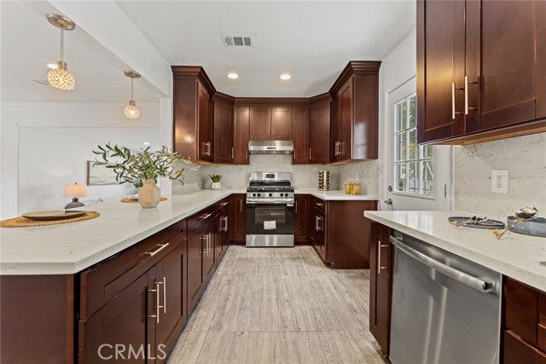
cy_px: 182
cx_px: 273
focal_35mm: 14
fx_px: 212
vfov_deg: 81.2
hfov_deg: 104.2
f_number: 6.3
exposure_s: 1/1.25
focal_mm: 14
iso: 200
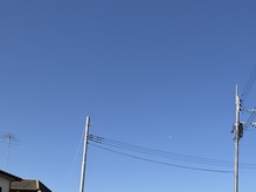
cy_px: 208
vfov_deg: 31.4
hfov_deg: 39.6
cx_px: 263
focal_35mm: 41
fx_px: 303
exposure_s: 1/2494
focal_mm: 2.22
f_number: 2.2
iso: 50
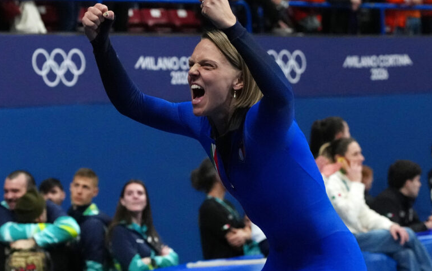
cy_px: 177
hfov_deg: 12.5
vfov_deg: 7.8
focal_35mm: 168
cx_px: 165
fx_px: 1979
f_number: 4
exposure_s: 1/3200
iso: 5000
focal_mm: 70
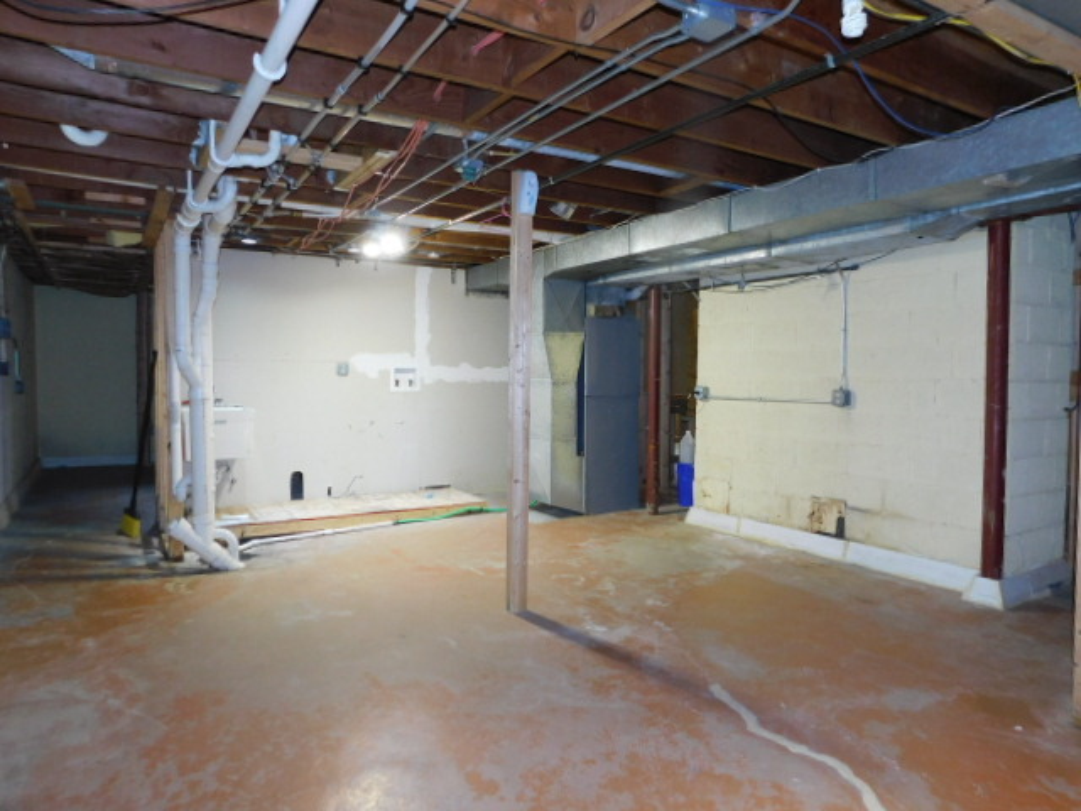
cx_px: 540
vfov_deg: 58.9
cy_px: 406
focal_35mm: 23
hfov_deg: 73.9
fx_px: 718
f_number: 3
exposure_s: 1/30
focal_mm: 4
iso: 160
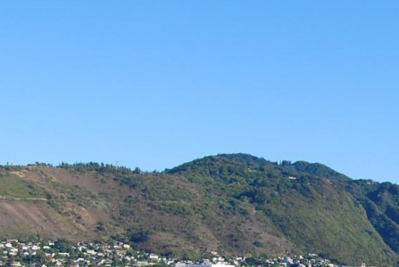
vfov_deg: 12.1
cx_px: 293
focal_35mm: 111
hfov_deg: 18.3
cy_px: 319
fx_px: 1233
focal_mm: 26
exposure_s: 1/1000
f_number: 5
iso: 200
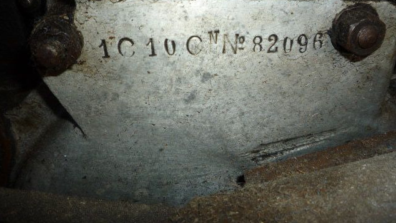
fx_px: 347
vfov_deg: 35.6
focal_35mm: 33
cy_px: 94
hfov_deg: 59.5
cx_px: 197
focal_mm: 5.2
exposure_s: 1/30
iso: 100
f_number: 4
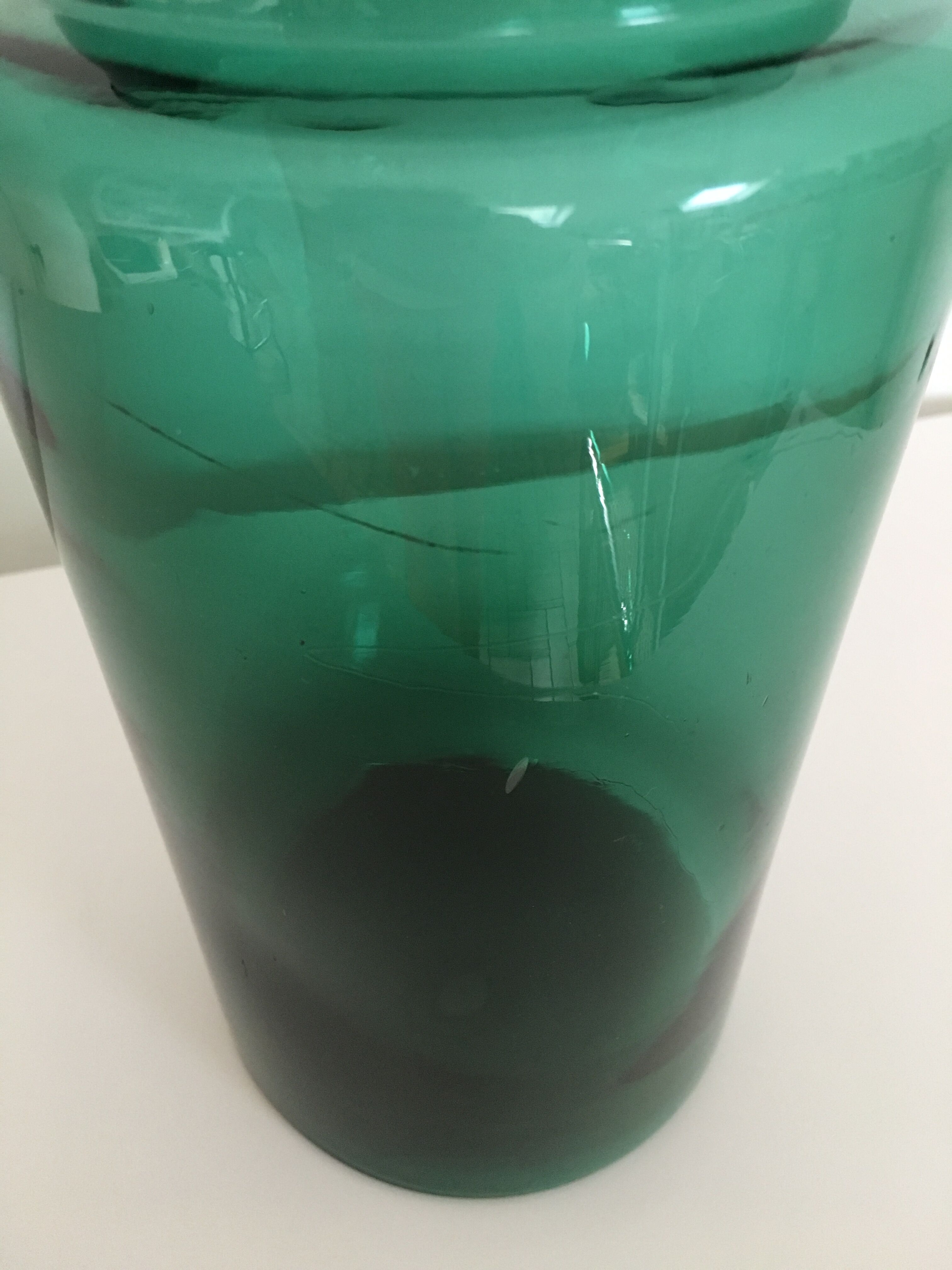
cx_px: 476
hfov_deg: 48.2
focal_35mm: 29
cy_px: 635
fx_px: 1063
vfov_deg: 61.7
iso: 200
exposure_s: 1/17
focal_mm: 4.15
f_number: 2.2
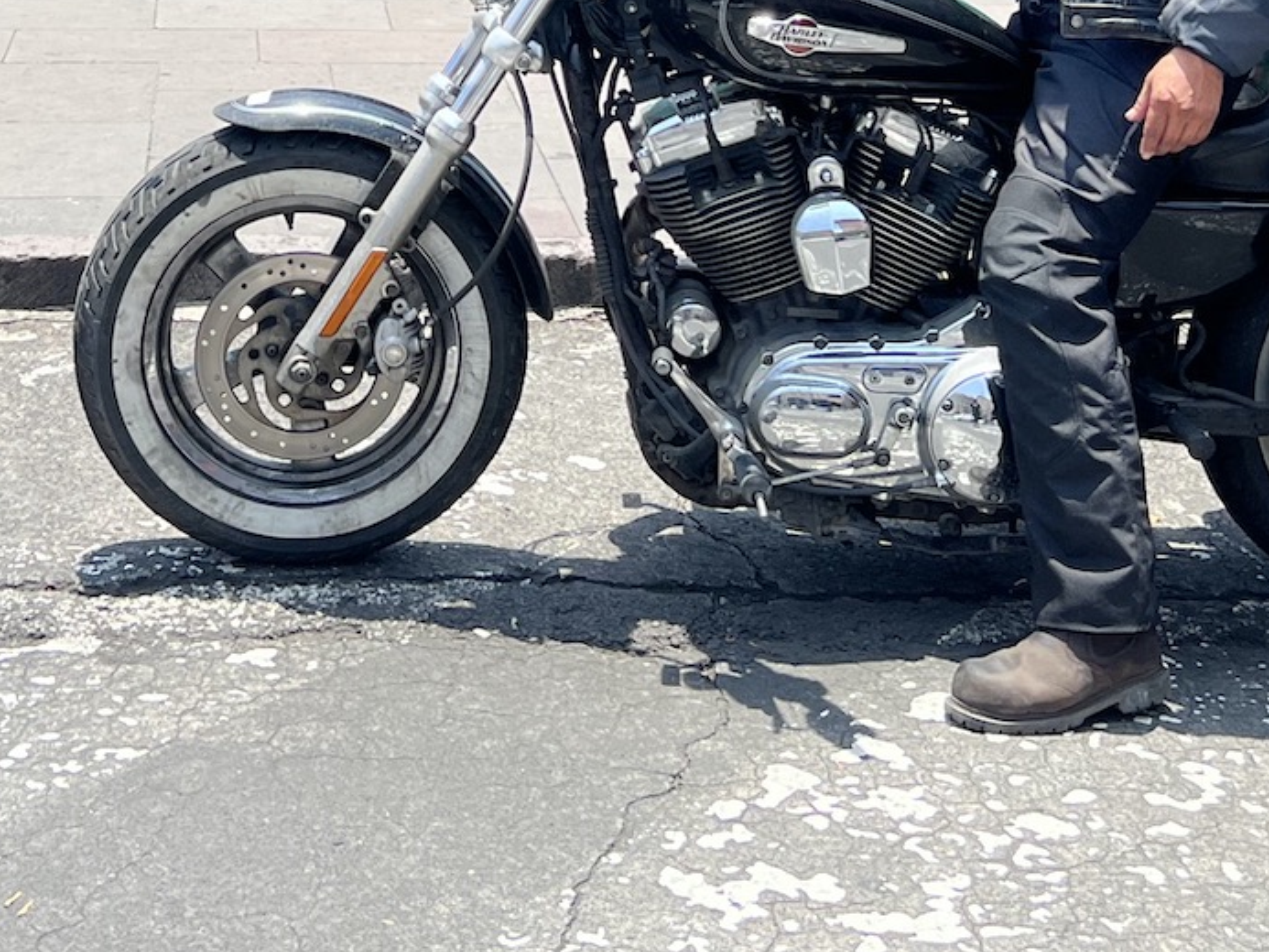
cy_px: -157
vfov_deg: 19.4
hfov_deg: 26.7
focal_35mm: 72
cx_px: 346
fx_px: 2640
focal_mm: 5.7
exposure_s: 1/2208
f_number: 1.5
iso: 50
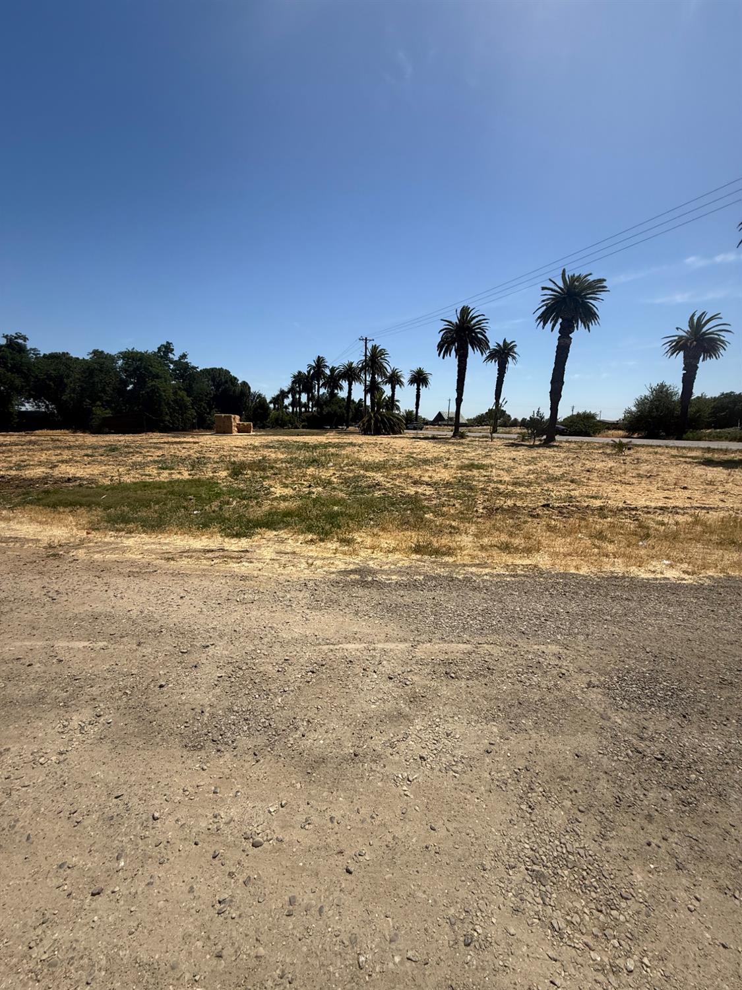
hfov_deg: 85.7
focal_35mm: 14
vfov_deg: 102.1
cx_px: 371
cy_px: 495
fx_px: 400
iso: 50
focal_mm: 2.22
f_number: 2.2
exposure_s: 1/3125
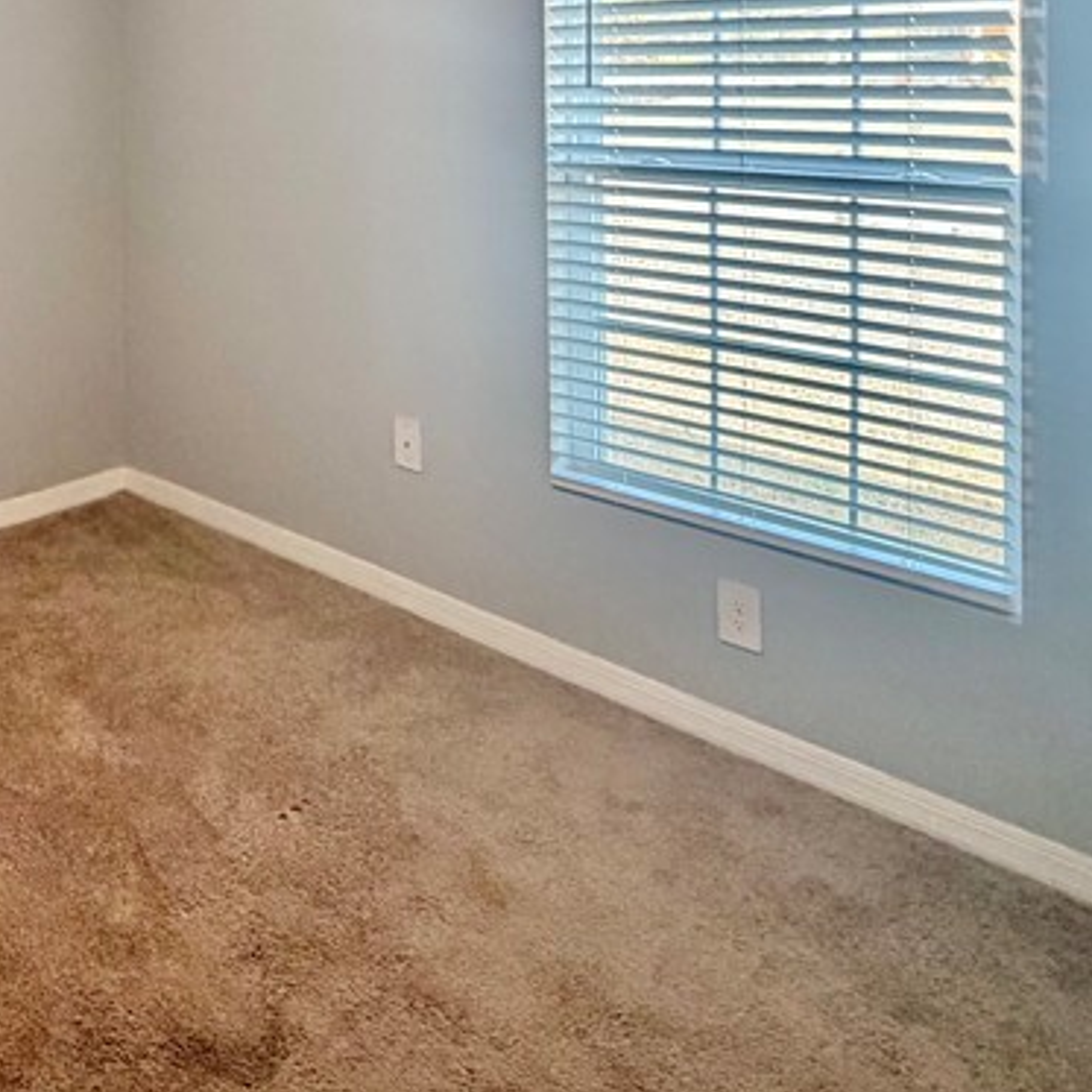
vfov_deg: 43.7
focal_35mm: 34
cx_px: 38
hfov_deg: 42.8
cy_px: 85
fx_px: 1213
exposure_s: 1/120
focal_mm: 2.22
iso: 200
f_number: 2.2
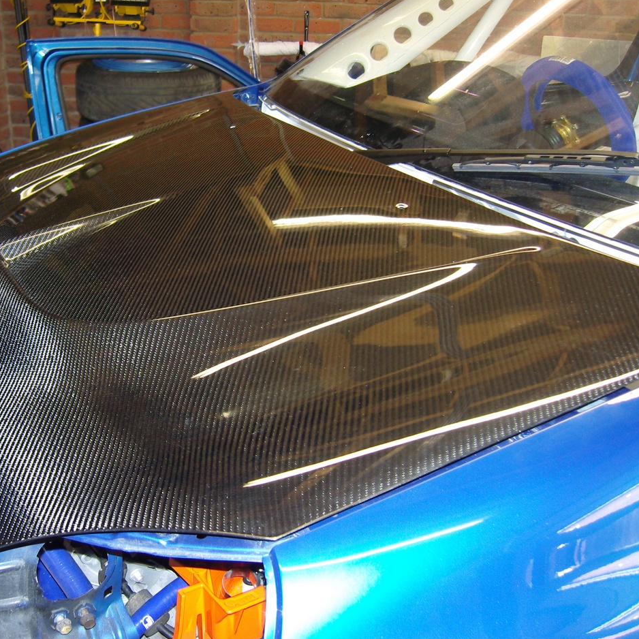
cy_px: 314
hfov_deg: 40.6
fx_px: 856
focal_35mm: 41
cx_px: 233
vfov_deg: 40.9
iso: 125
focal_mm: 7.3
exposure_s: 1/40
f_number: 2.8
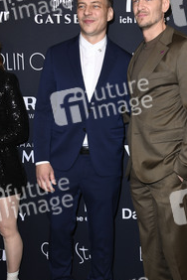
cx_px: 130
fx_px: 397
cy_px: 152
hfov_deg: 26.3
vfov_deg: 38.9
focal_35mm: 51
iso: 500
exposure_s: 1/250
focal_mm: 36
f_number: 5.6
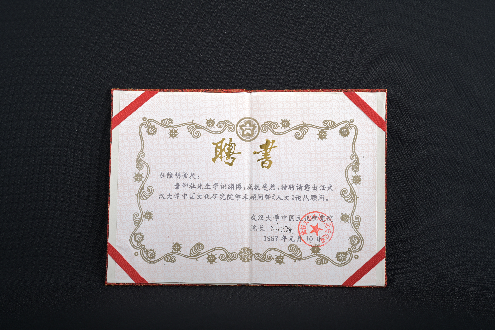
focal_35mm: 69
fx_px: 949
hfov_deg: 29.2
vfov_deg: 19.7
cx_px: 248
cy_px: 165
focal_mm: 69
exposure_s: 1/200
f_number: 10
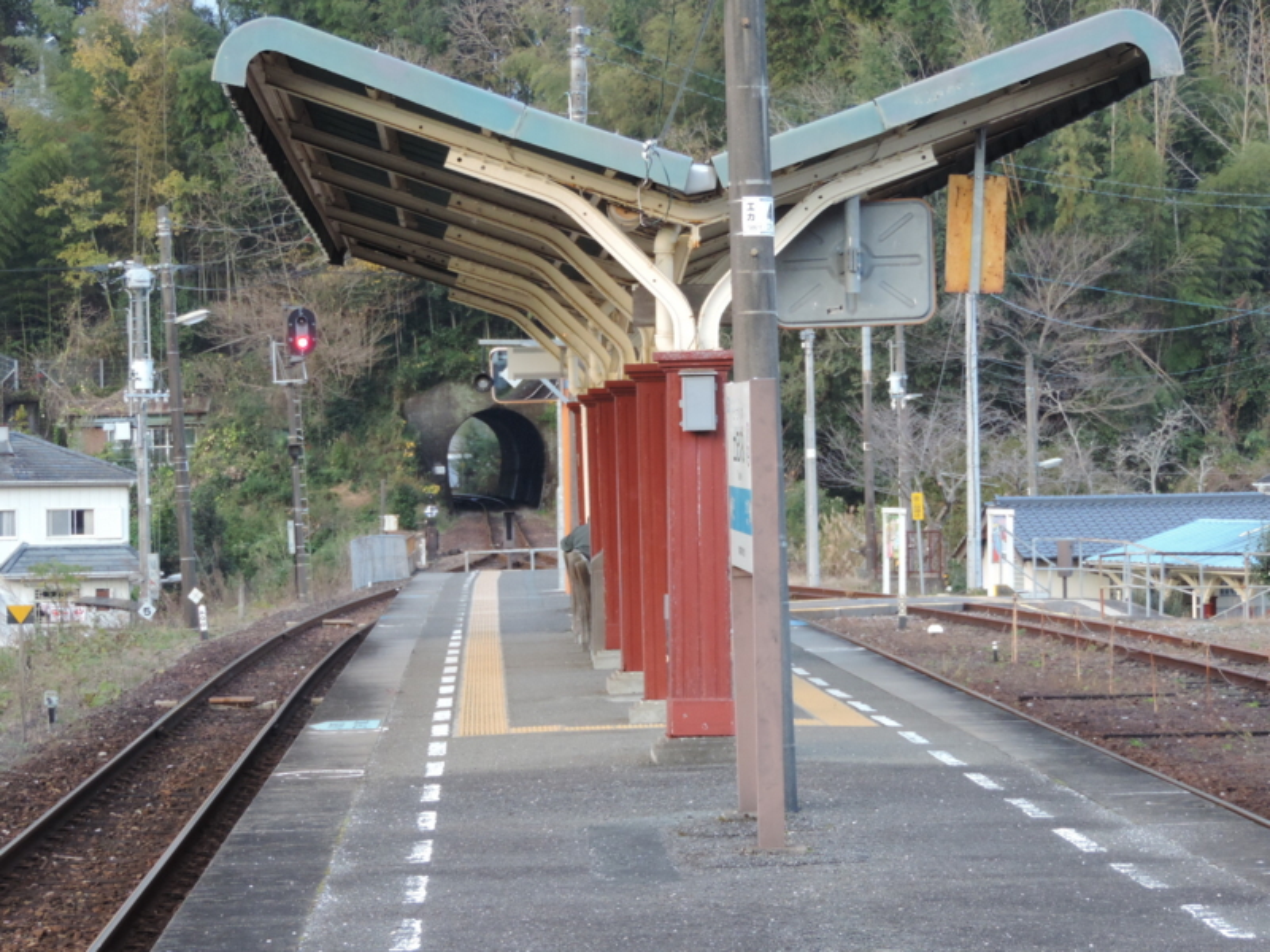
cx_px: 635
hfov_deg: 16.4
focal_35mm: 120
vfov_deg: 12.3
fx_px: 4403
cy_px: 476
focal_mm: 21.4
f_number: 4.2
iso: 360
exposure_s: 1/100
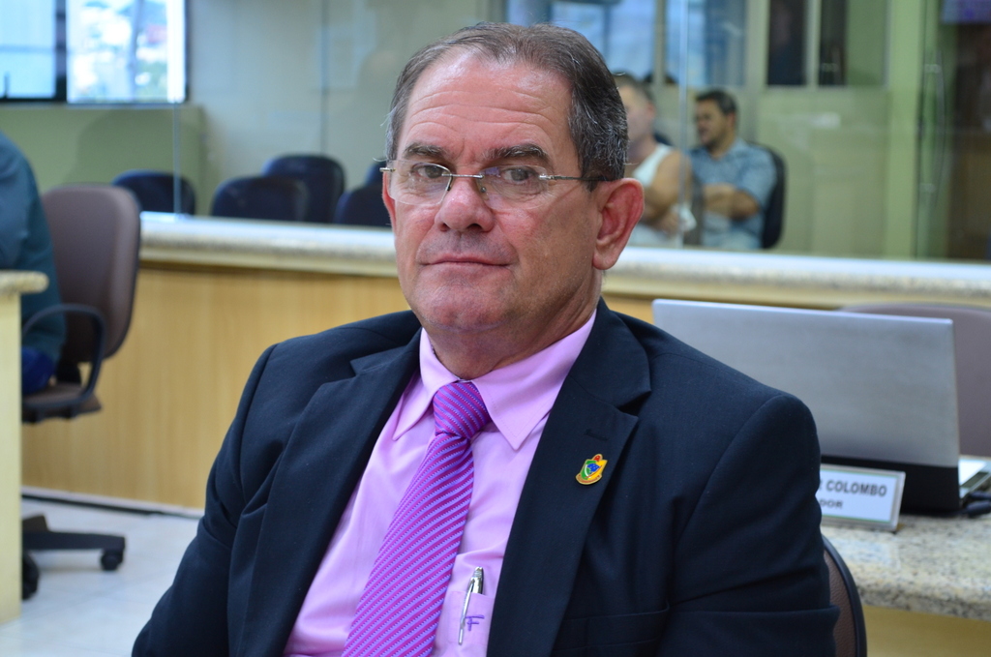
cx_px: 496
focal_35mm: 78
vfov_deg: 17.4
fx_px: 2143
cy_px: 328
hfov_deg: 26.0
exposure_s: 1/25
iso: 400
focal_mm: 52
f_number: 6.3
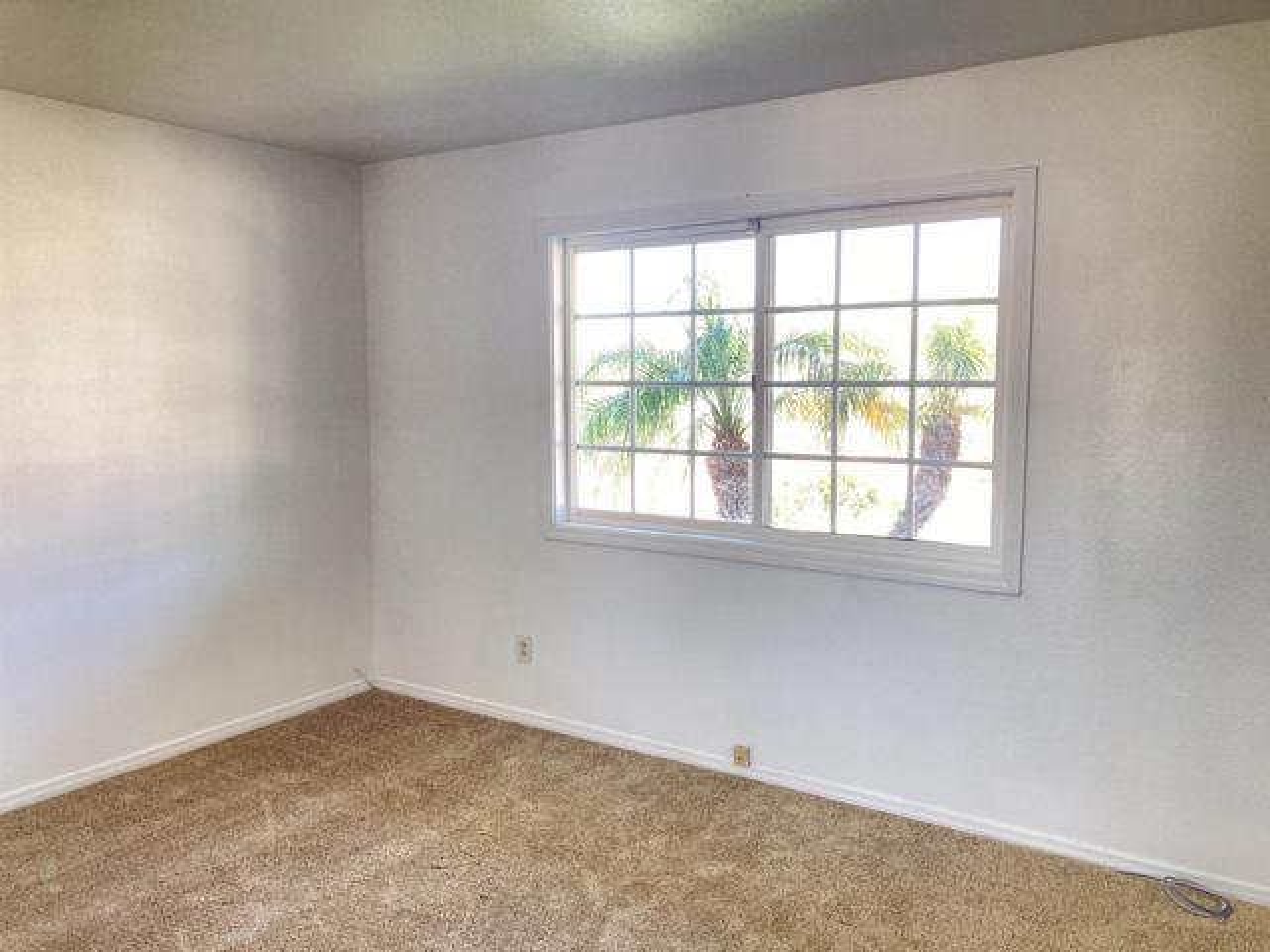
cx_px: 635
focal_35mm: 28
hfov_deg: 63.4
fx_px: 1027
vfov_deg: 49.7
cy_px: 476
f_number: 1.8
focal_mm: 3.99
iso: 160
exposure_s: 1/60
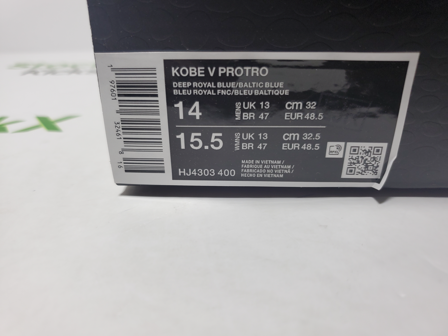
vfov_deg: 53.1
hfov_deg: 67.3
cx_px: 224
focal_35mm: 26
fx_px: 336
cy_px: 168
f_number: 1.5
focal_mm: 4.3
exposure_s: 1/381
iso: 50
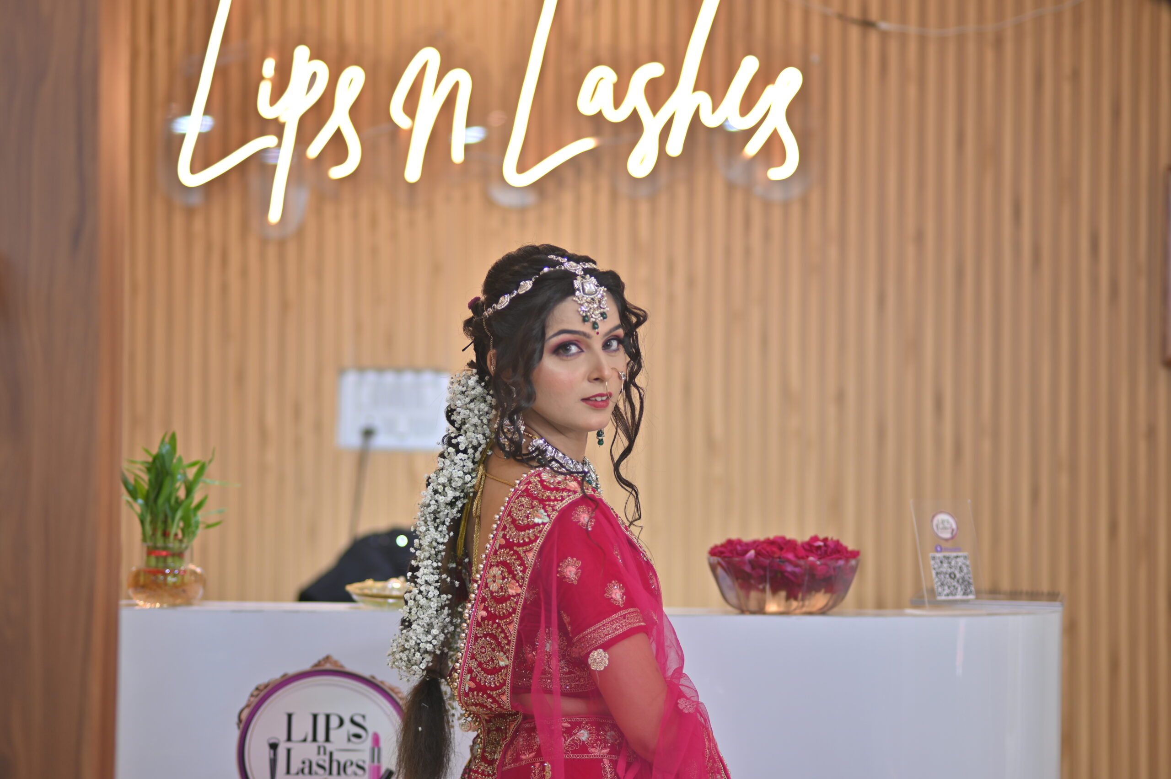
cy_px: 390
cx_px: 586
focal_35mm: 85
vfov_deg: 16.0
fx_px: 2763
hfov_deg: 23.9
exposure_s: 1/100
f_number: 1.8
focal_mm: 85
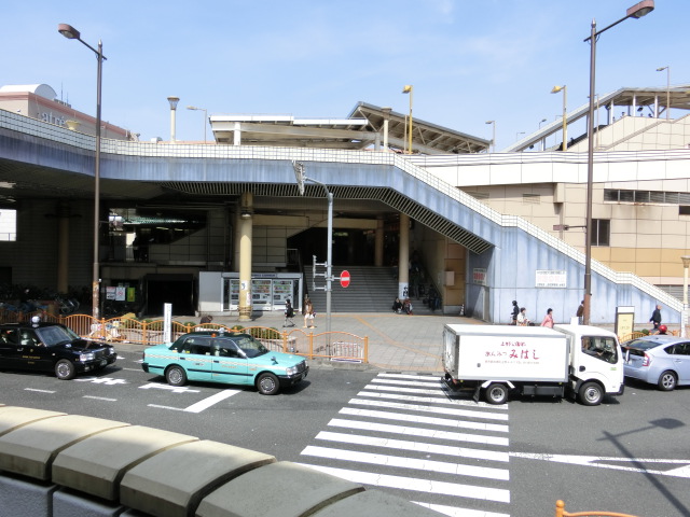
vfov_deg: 48.2
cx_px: 345
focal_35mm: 29
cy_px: 258
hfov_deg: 61.7
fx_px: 578
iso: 80
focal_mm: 5.2
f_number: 3.7
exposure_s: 1/640
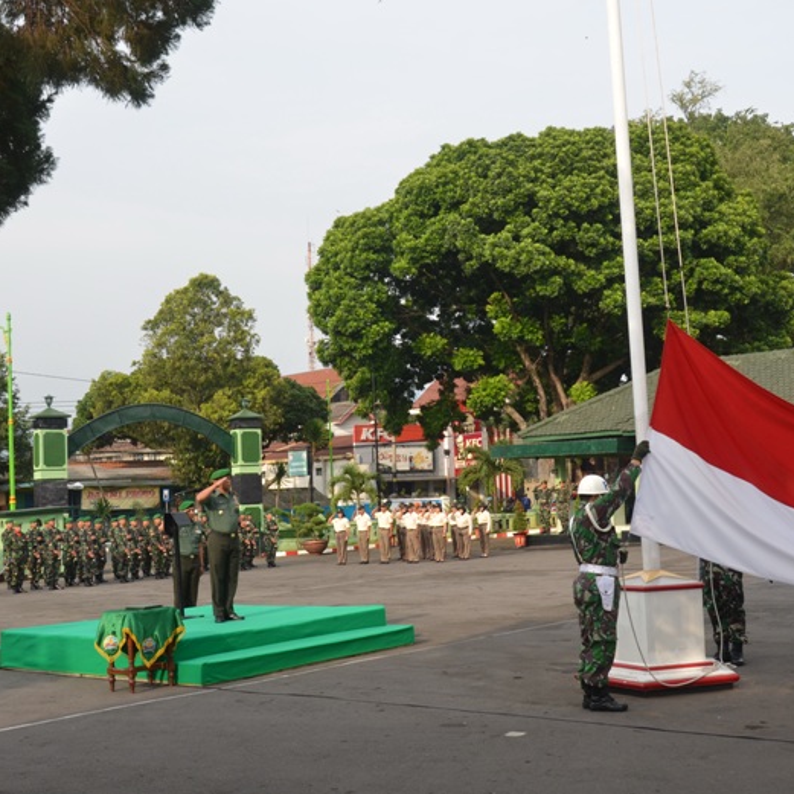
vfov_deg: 39.2
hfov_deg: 39.1
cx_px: 460
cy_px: 392
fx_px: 1116
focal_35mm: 43
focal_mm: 22
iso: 200
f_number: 7.1
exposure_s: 1/250
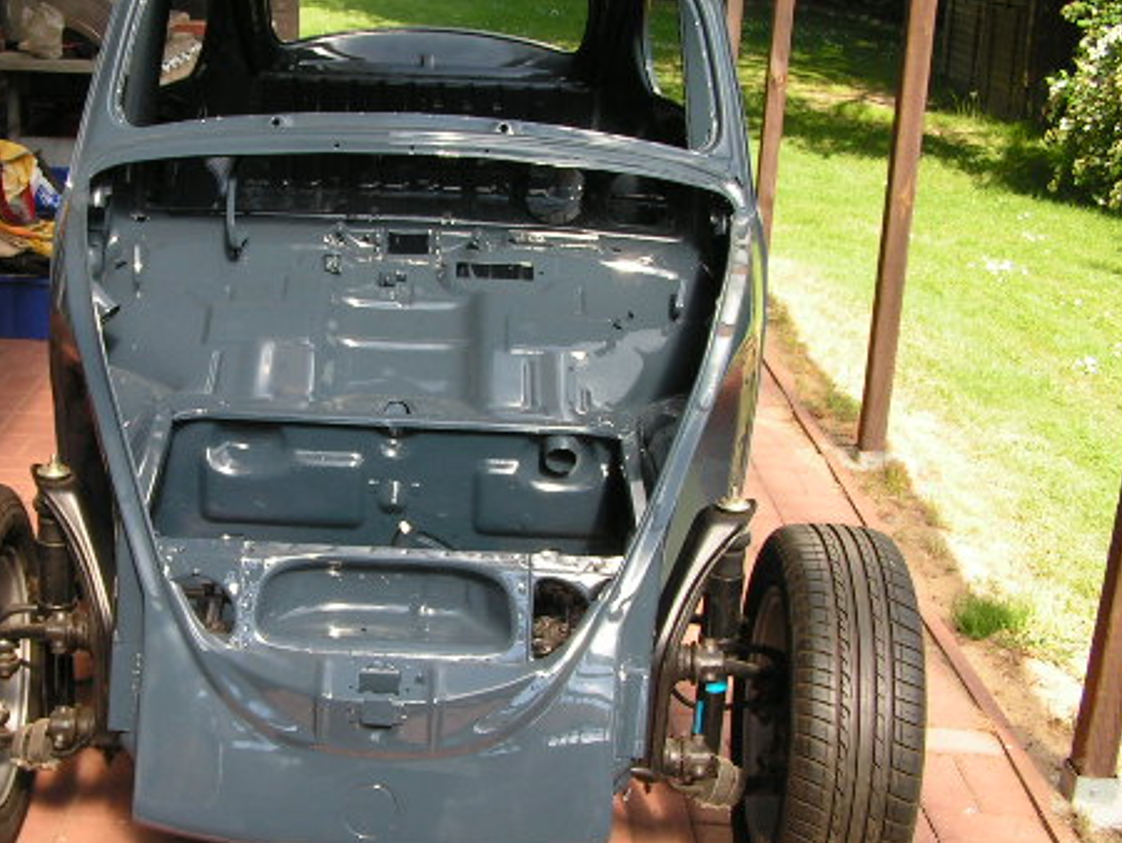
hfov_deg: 35.2
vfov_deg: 27.1
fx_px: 1751
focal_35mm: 54
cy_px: 394
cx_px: 389
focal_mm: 6.3
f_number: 4.5
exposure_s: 1/100
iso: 50
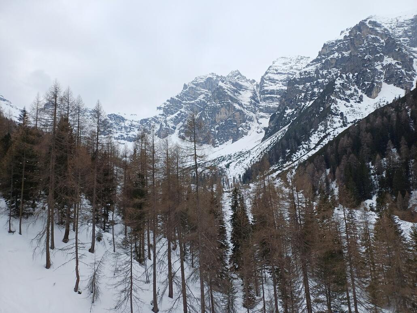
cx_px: 208
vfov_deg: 54.9
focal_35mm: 25
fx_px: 301
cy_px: 156
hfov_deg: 69.4
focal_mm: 4.65
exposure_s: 1/962
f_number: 1.8
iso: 50
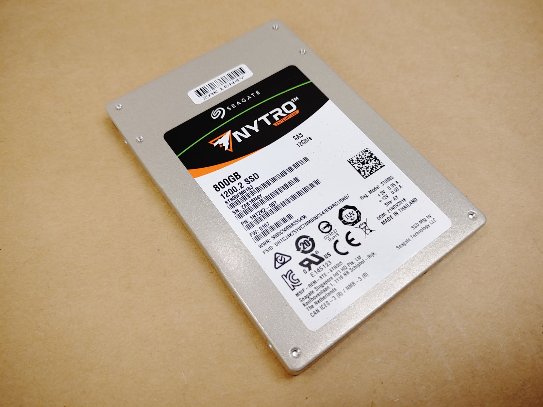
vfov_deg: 53.1
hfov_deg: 67.3
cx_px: 272
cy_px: 204
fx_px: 408
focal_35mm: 26
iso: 50
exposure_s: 1/188
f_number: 1.8
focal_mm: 4.36
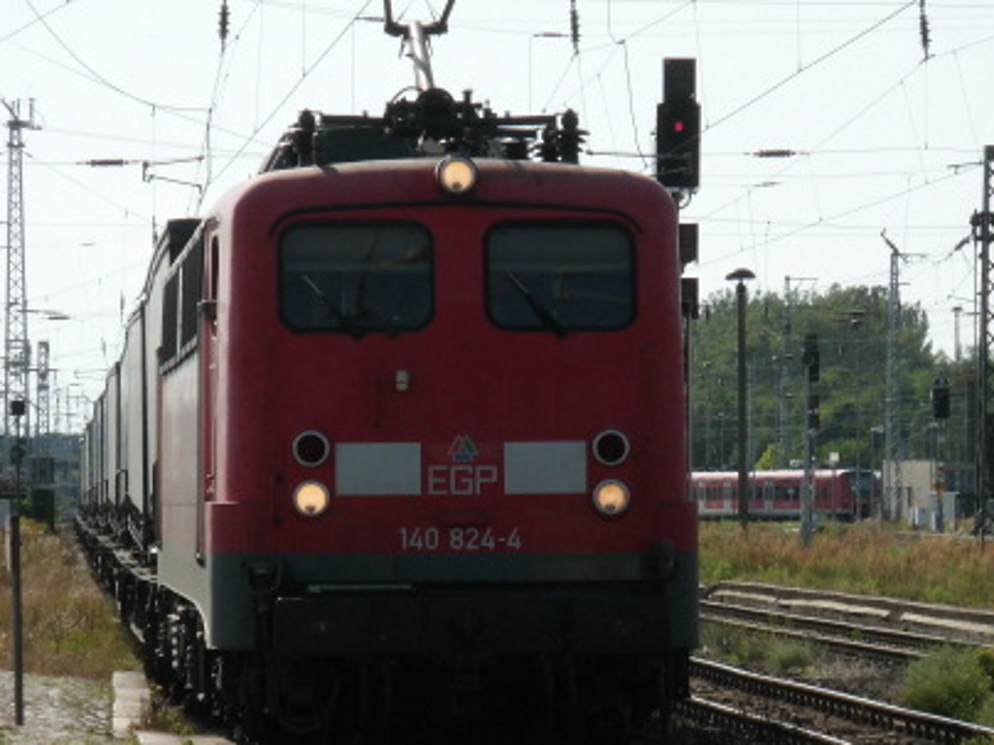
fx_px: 6777
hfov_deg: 8.4
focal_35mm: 236
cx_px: 504
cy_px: 447
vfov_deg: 6.3
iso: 100
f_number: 5.8
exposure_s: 1/534
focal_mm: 26.6
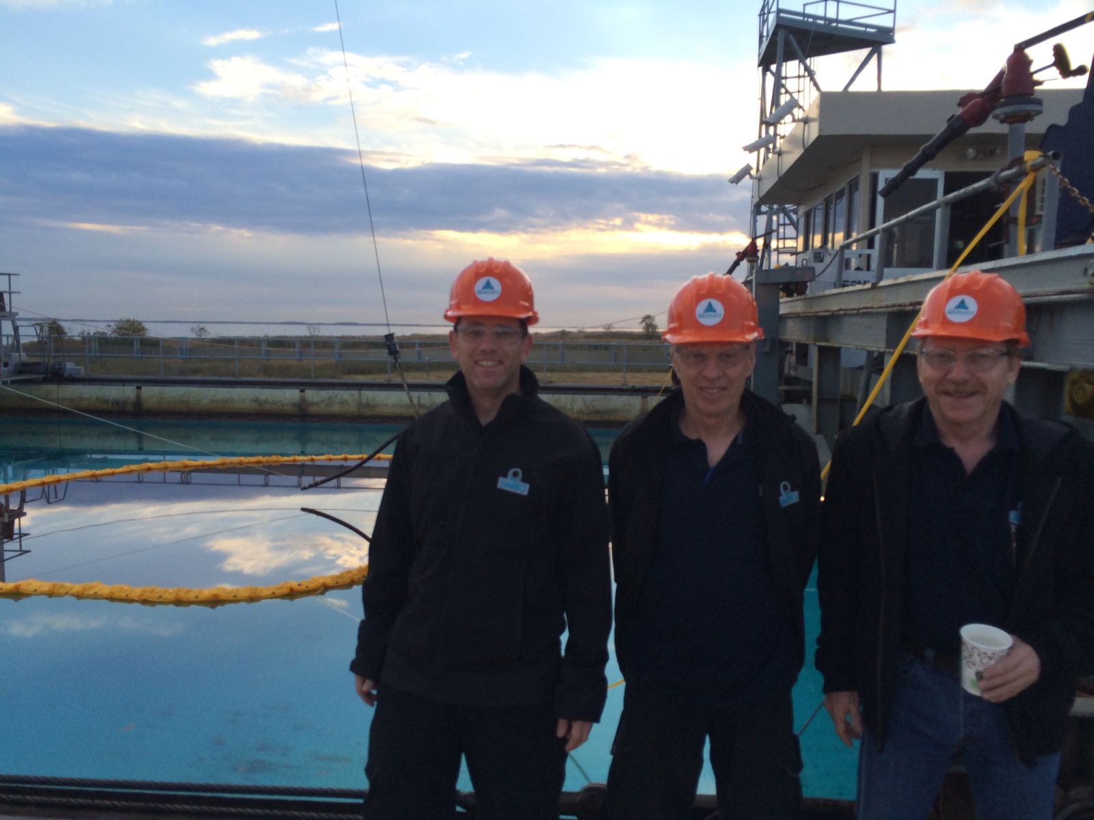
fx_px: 948
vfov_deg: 46.8
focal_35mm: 30
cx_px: 547
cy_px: 410
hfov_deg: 60.0
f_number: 2.2
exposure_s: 1/380
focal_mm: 4.12
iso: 32
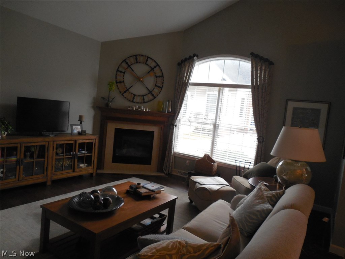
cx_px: 172
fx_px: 249
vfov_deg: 54.9
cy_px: 130
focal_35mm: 25
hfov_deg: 69.4
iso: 400
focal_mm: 4.5
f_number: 3.3
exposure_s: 1/30
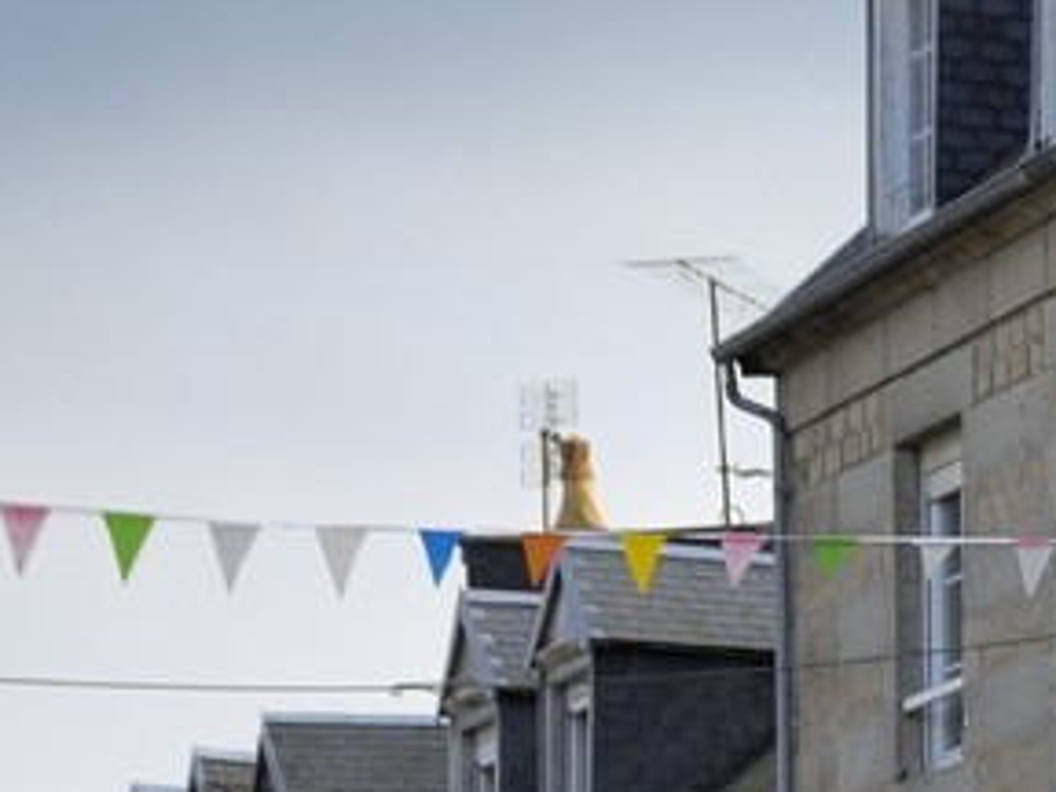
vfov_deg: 6.3
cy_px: 1852
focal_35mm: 224
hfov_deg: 8.3
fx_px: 6833
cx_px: 2339
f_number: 4.2
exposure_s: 1/160
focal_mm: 28
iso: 100
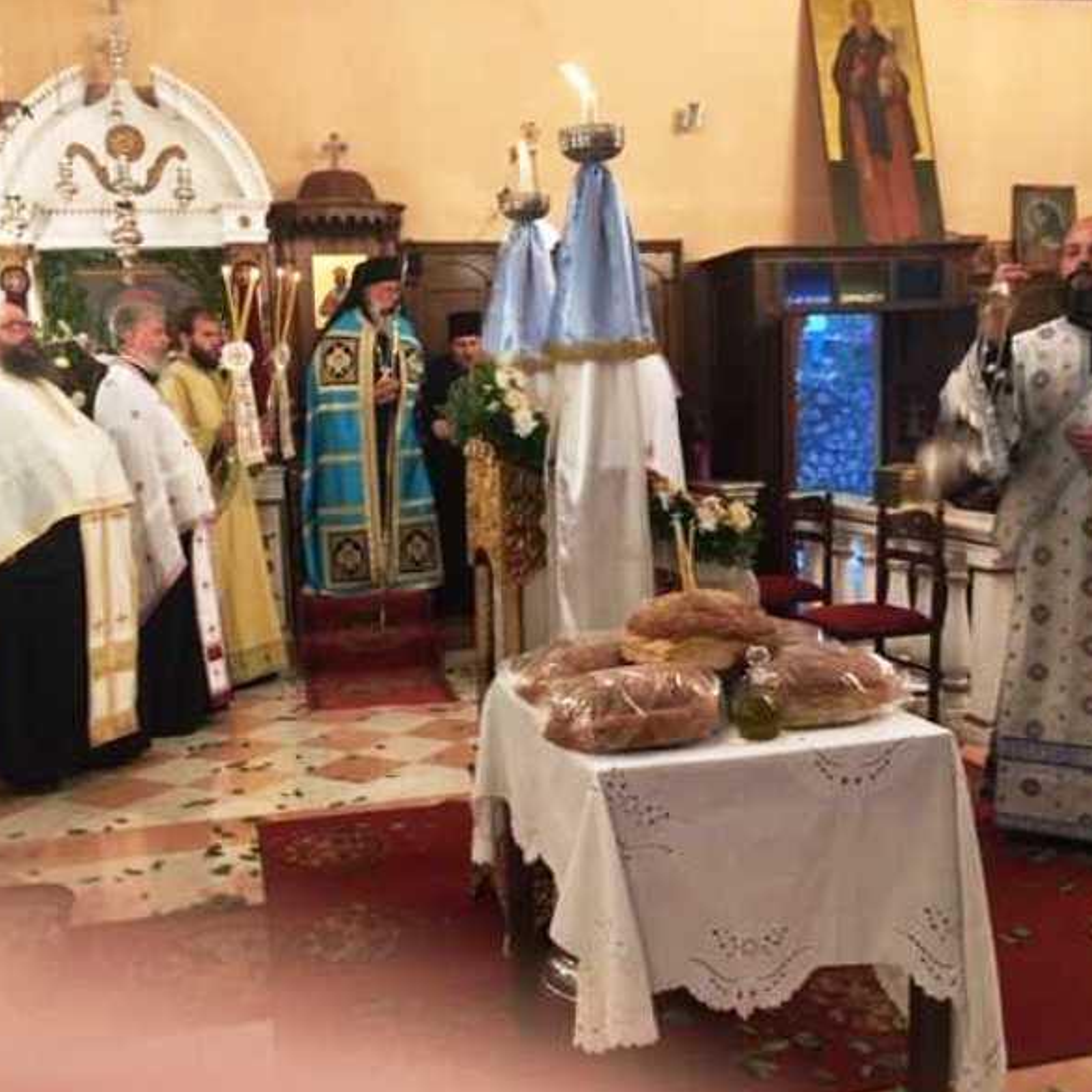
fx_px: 1249
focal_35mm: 35
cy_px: 552
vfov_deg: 47.2
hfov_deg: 47.2
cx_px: 520
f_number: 2.2
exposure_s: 1/33
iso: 160
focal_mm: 4.15
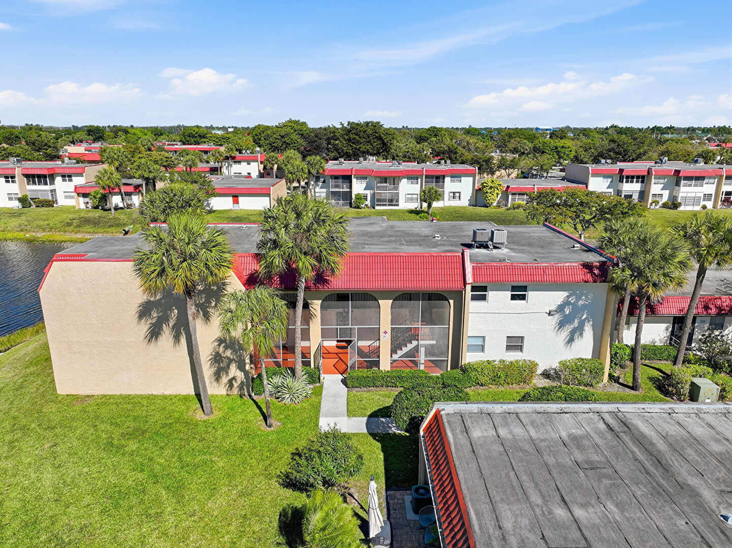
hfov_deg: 71.6
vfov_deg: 56.8
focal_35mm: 24
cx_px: 366
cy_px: 274
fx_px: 507
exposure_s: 1/2500
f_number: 2.8
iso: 130
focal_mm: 12.3
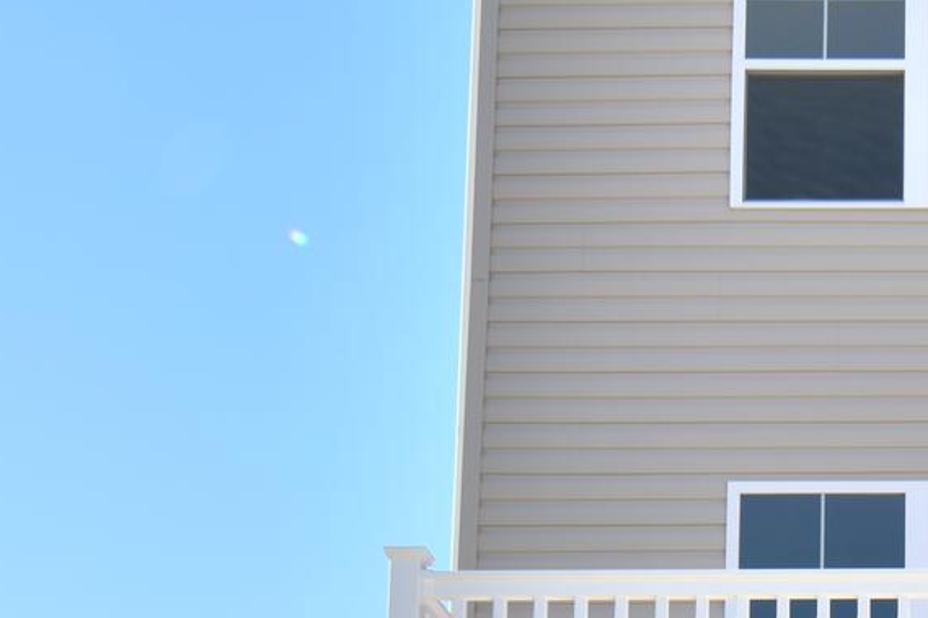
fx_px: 2783
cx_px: 1140
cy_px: 899
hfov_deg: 17.9
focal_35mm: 108
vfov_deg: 12.1
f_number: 8
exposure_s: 1/250
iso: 100
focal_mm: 20
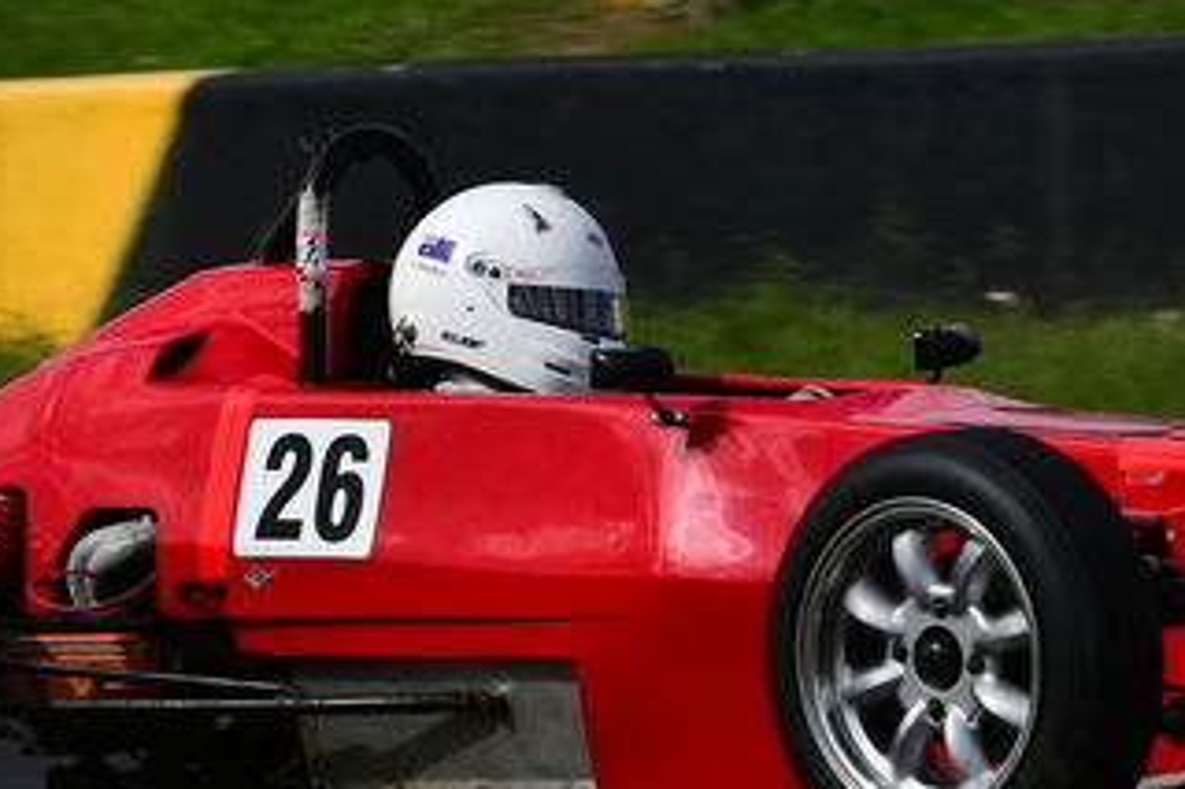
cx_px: 689
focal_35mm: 751
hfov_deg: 2.7
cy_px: 265
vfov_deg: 1.8
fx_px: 24707
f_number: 11
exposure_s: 1/640
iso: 320
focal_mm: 200
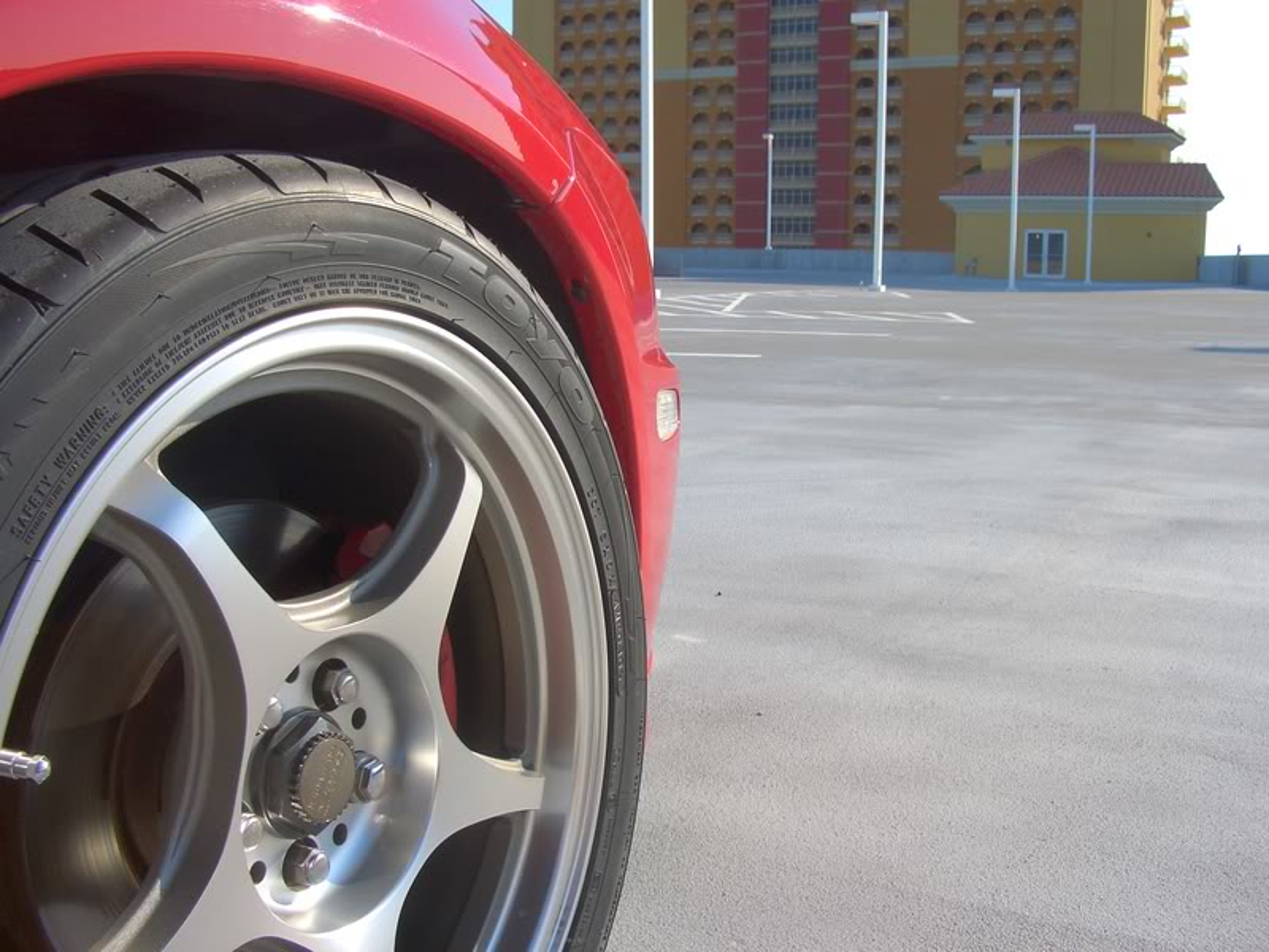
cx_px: 634
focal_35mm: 35
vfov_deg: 40.7
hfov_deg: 52.6
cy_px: 476
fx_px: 1283
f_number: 4.3
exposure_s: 1/320
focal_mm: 5.8
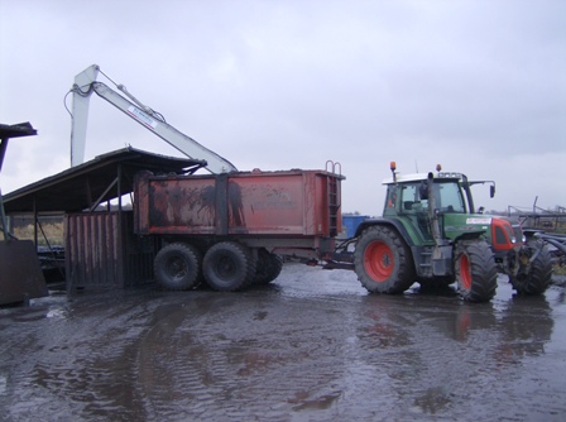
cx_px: 283
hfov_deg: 51.5
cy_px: 211
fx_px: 587
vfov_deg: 39.5
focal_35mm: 36
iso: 100
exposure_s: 1/83.7
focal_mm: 6
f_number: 2.8
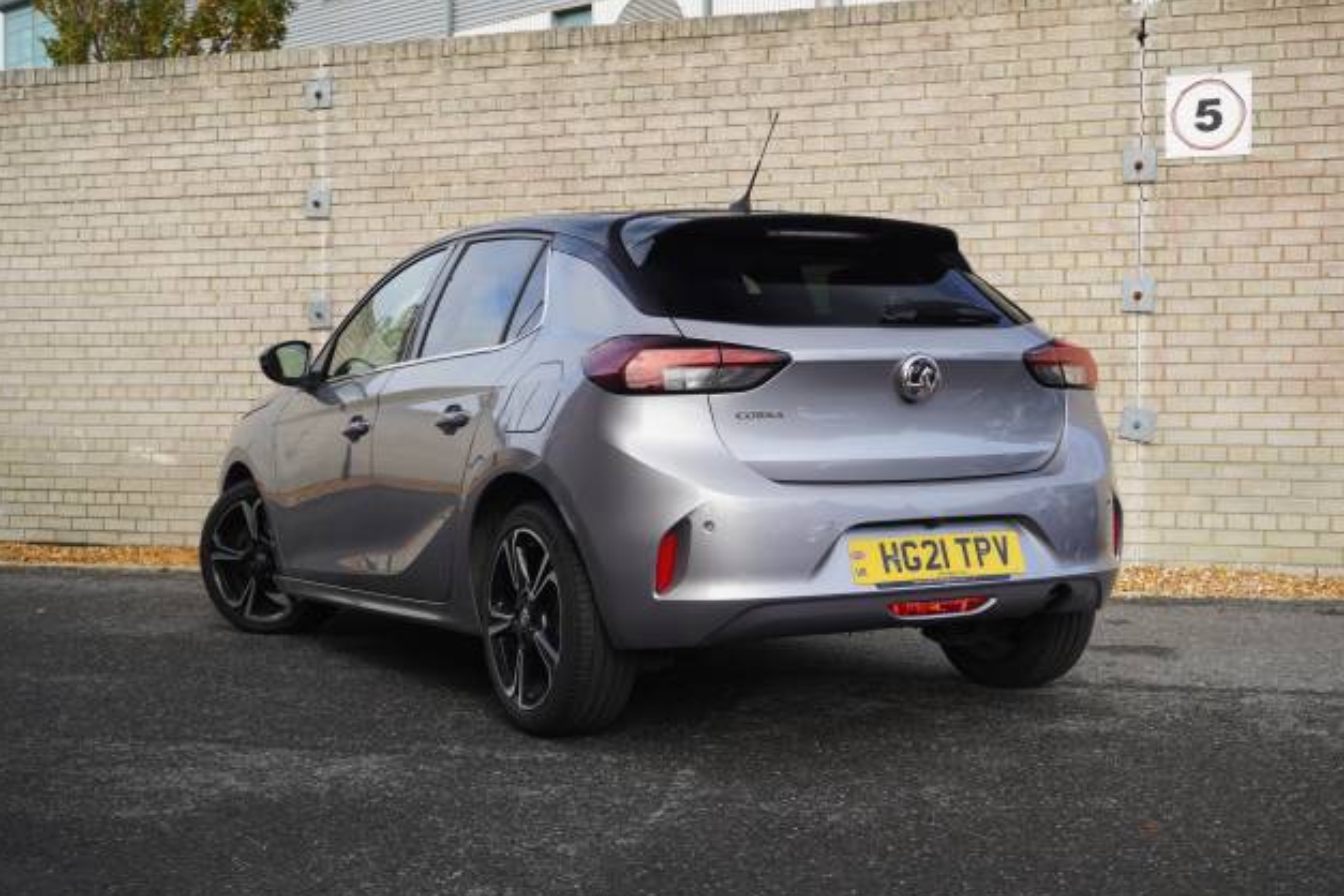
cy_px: 454
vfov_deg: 27.5
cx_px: 677
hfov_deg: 40.3
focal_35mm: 49
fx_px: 1829
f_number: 5.6
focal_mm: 32
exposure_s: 1/80
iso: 100
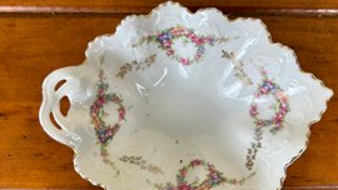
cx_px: 186
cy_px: 107
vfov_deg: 32.8
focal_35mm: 36
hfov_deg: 55.2
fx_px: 323
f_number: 1.5
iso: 50
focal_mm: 5.7
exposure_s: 1/120
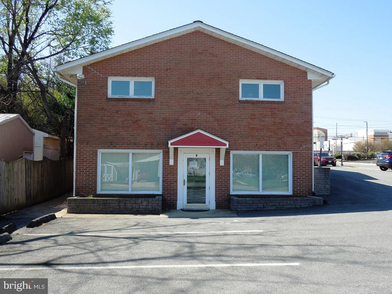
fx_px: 351
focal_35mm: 31
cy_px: 147
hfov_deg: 58.4
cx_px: 196
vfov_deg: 45.4
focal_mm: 5.6
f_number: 3.6
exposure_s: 1/400
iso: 100
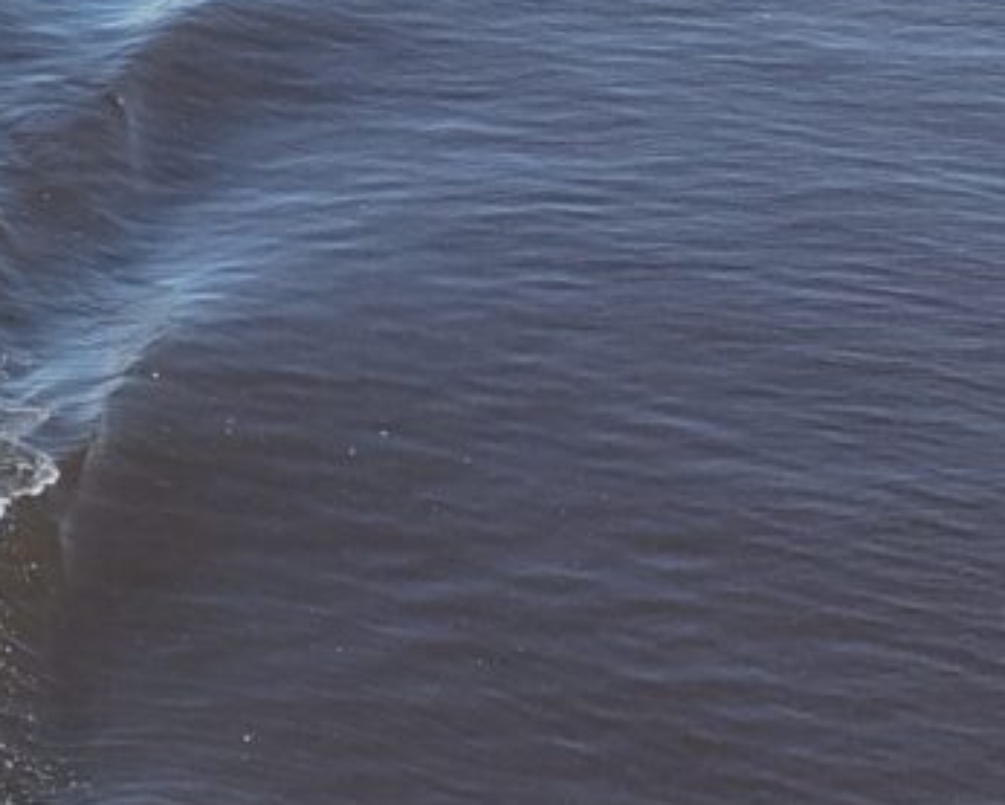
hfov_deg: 13.1
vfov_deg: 11.4
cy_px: 599
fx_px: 4018
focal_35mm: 135
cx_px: -686
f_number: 1.8
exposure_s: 1/640
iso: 400
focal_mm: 8.67
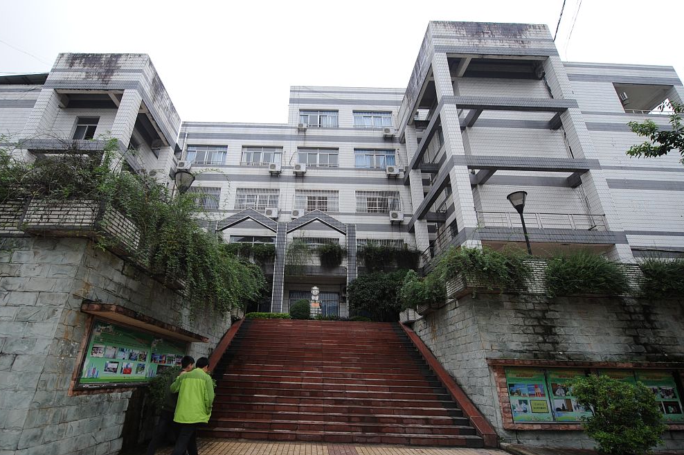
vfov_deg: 70.3
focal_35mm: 17
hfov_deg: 93.0
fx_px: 323
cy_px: 243
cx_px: 306
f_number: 4.5
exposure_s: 1/640
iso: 400
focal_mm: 14
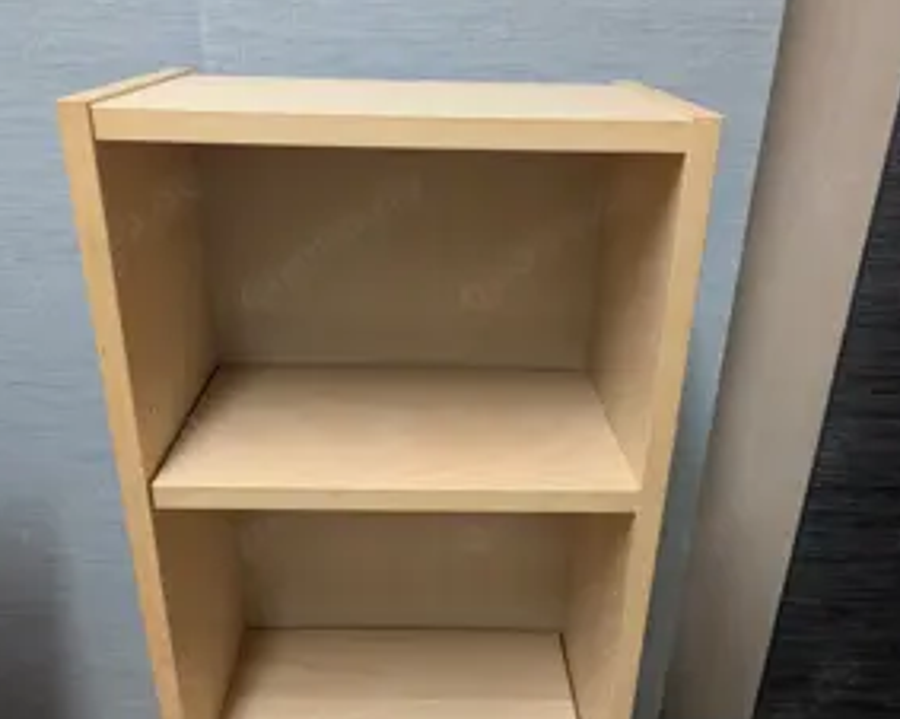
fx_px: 878
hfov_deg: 54.3
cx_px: 445
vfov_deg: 43.3
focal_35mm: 33
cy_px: 528
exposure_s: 1/50
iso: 220
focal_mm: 6.9
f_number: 1.68
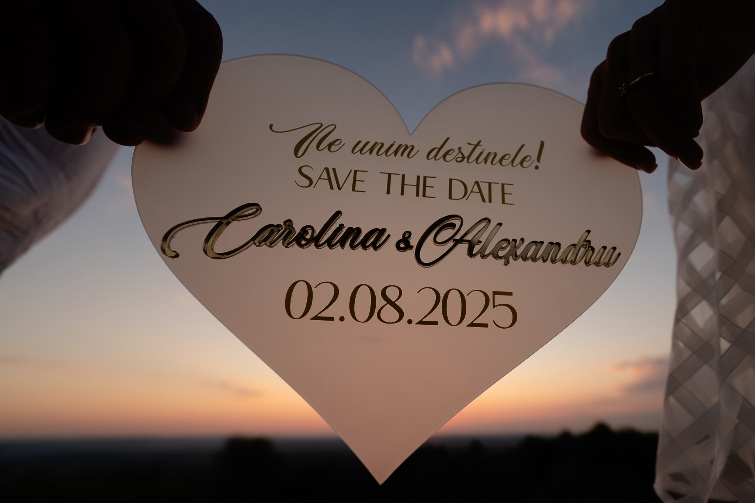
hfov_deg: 112.6
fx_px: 252
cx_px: 378
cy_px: 252
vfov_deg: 90.0
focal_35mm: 12
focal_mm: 12
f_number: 2.8
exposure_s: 1/500
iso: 100
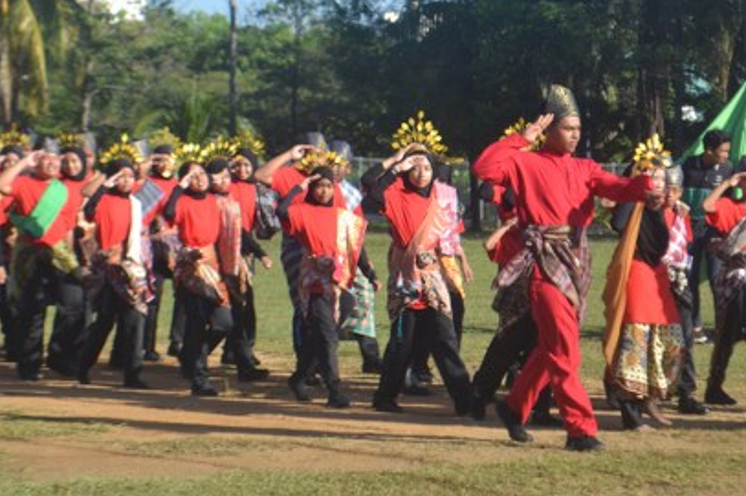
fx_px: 3355
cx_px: 288
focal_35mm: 162
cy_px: 47
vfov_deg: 8.4
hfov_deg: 12.7
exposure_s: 1/200
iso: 100
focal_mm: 55
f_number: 7.1
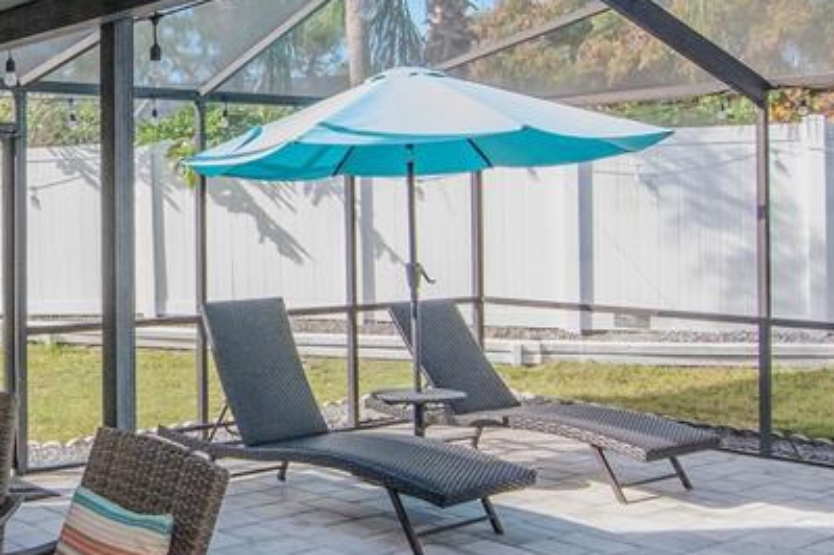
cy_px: 305
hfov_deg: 40.3
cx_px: -6
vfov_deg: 31.6
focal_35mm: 42
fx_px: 979
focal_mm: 11
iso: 1250
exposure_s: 1/200
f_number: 11
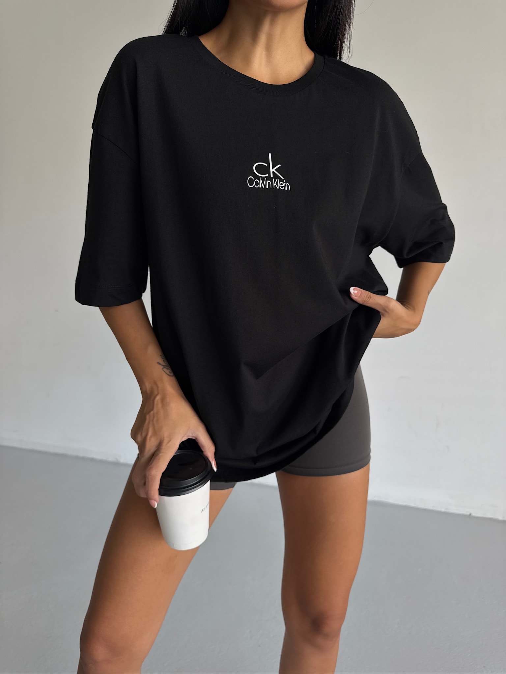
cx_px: 253
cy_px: 337
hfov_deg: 56.8
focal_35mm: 24
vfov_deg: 71.6
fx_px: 468
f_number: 1.78
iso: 50
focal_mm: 6.76
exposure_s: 1/141
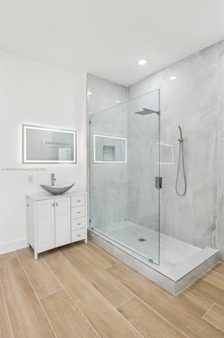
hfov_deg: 64.4
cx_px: 112
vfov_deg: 87.0
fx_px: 178
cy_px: 169
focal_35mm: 19
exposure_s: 1/20
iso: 160
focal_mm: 19
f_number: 8
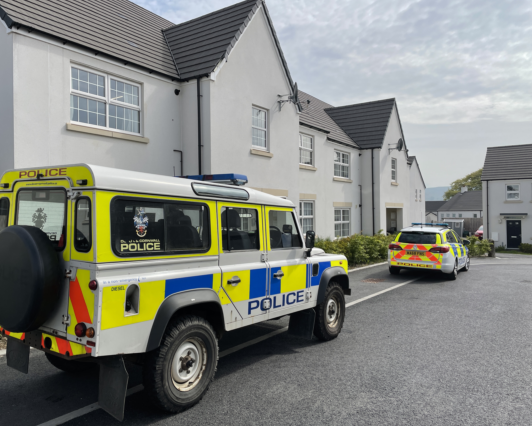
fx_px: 441
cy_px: 210
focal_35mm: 28
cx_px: 241
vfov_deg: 51.5
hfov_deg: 62.1
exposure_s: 1/4831
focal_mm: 4.2
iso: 32
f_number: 1.6
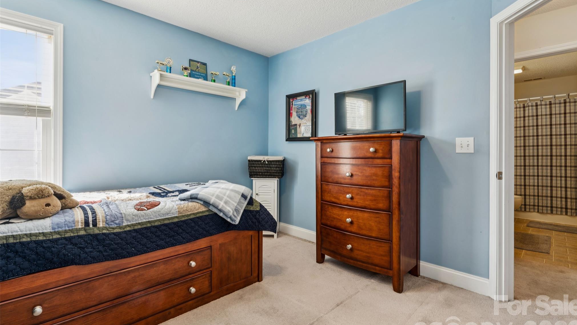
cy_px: 156
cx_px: 292
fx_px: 267
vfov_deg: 62.6
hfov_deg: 94.5
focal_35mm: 17
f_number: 13
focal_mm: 16.4
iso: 100
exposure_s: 1
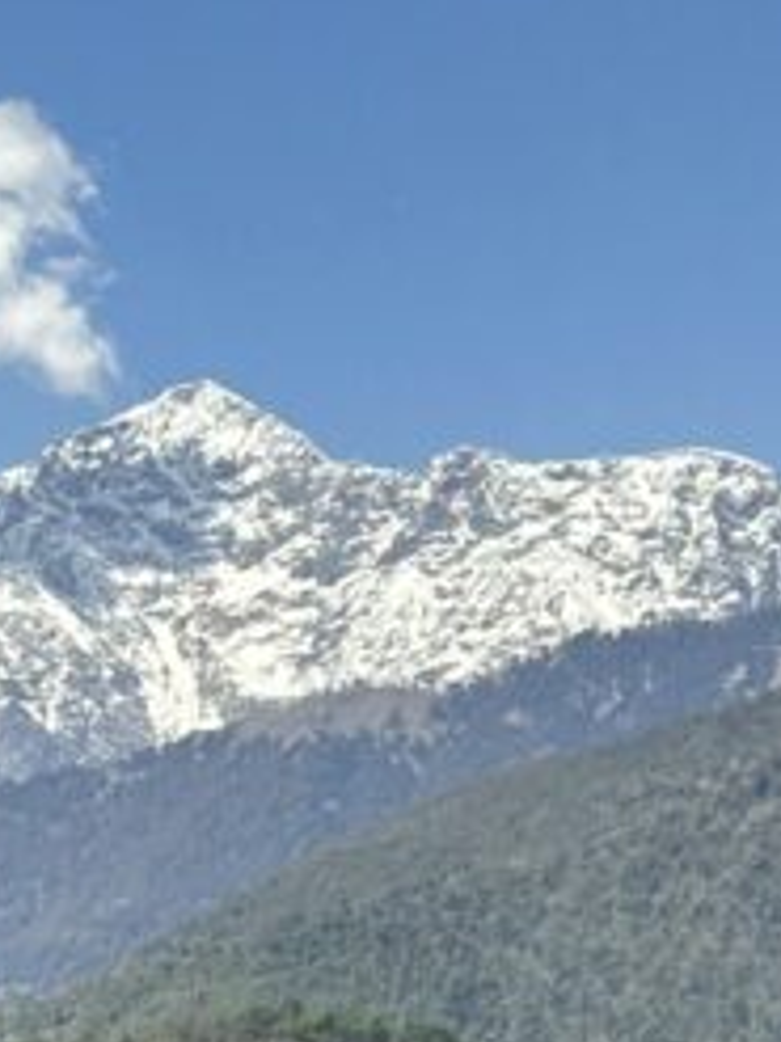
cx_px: 684
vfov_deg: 9.4
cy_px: 2012
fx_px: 5992
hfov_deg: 7.4
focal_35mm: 199
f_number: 1.78
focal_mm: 6.86
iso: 64
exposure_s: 1/2667
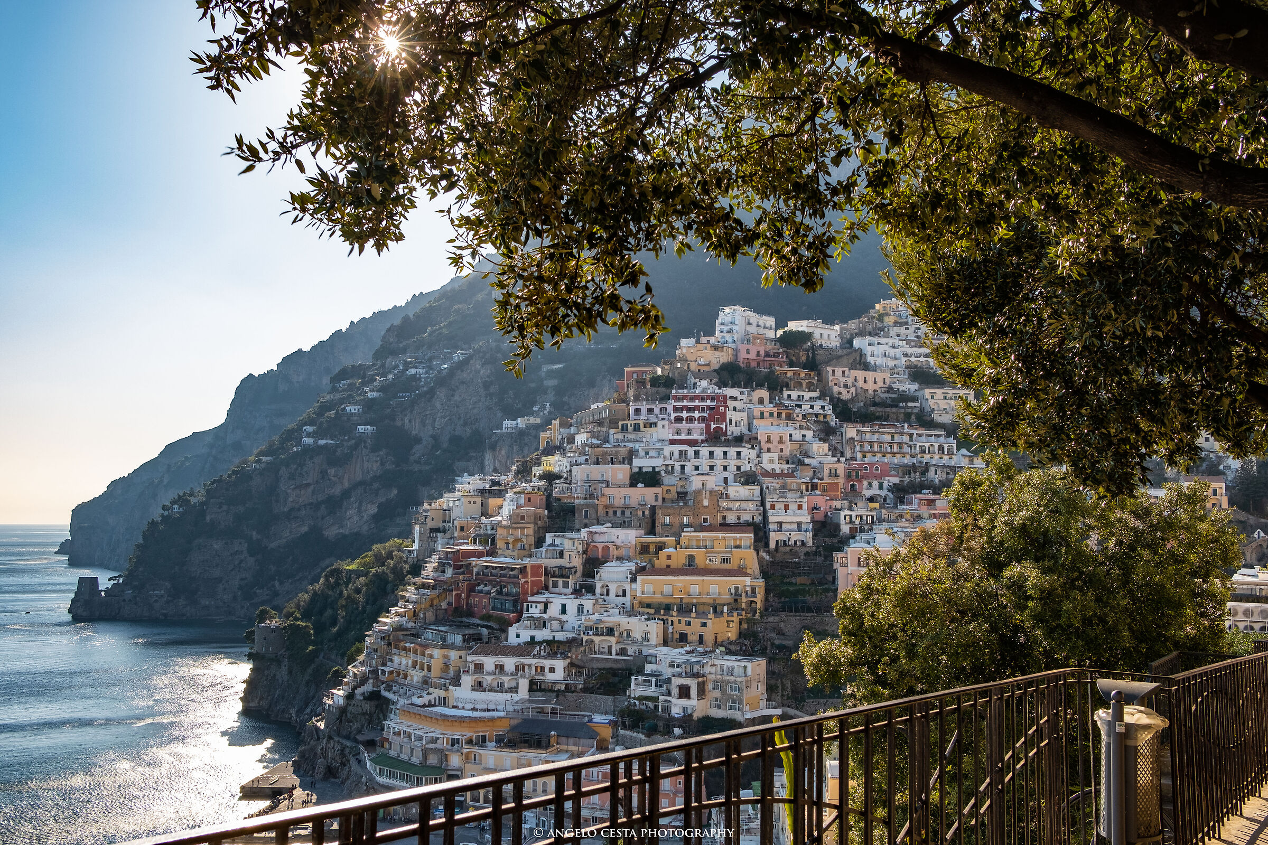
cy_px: 422
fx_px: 1233
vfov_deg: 37.9
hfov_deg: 54.4
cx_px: 634
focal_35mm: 35
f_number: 8
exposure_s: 1/320
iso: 250
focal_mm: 23
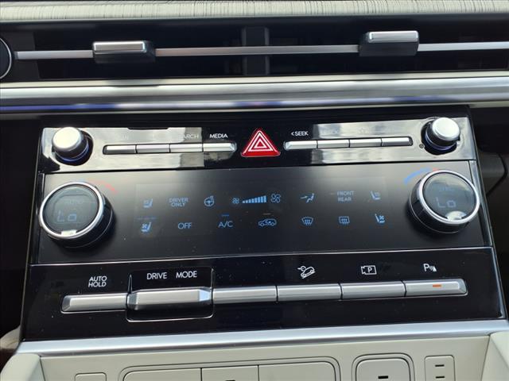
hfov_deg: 65.3
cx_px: 254
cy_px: 190
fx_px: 397
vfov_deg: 51.4
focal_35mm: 27
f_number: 1.9
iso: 40
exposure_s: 1/244
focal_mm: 3.58
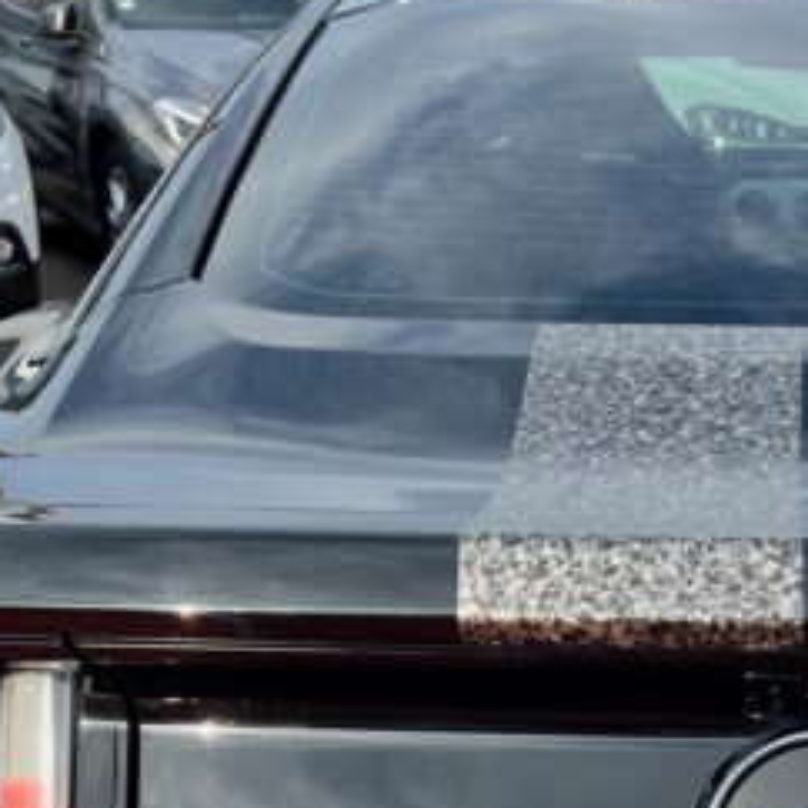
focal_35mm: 76
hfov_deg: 21.9
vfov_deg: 22.0
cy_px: 791
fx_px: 2007
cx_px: 821
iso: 50
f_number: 1.5
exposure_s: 1/1100
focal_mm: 5.7
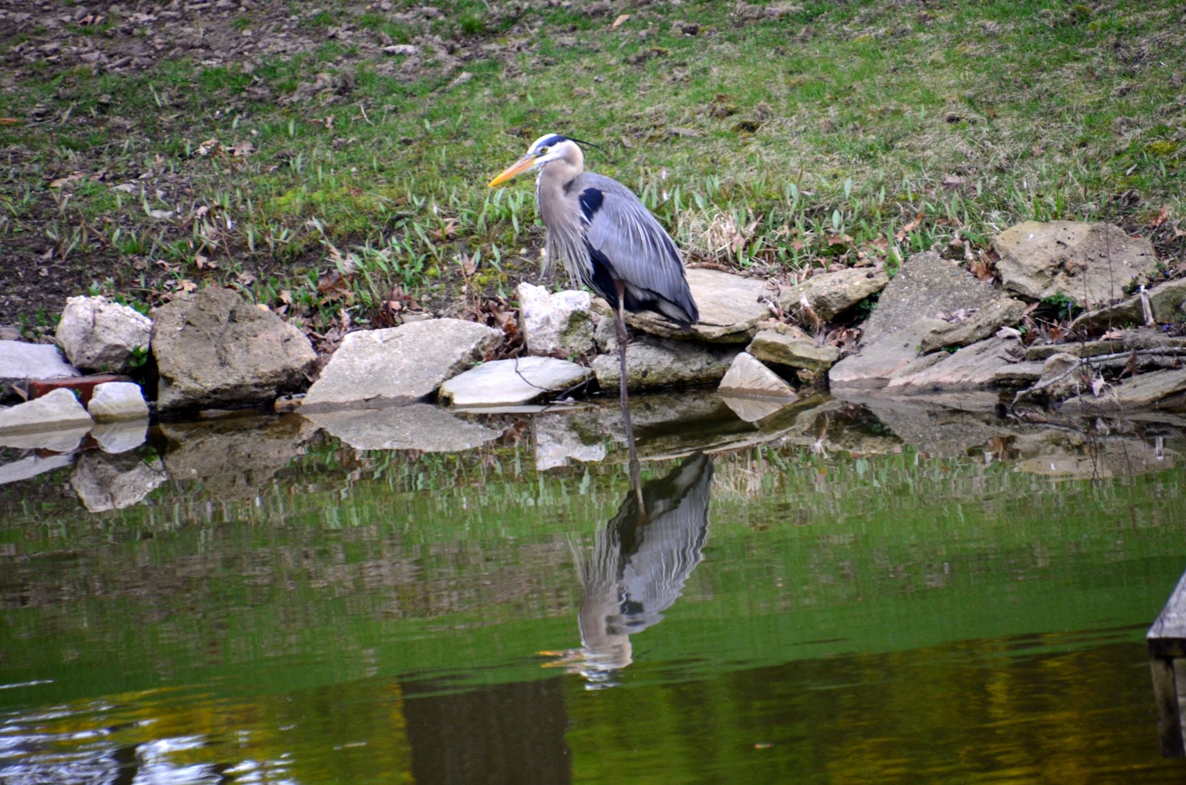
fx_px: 19724
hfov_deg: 3.4
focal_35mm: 600
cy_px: 392
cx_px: 593
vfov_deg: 2.3
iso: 1000
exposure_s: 1/400
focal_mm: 400
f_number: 6.3
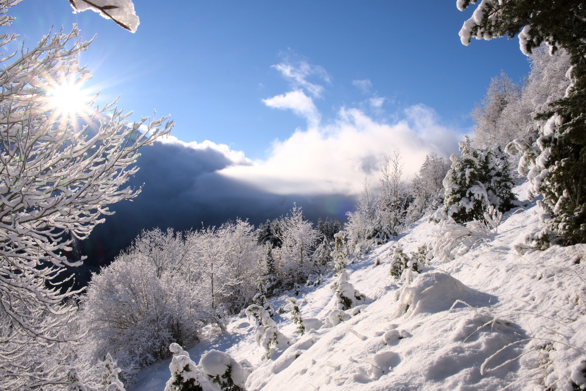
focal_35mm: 27
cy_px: 196
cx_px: 293
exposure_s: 1/60
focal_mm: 18
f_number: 20
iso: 160
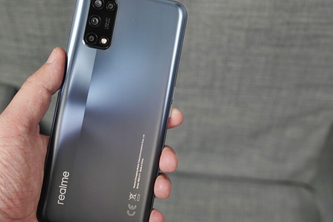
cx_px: 122
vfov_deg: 27.5
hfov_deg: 40.0
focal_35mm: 49
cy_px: 113
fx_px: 453
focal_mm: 38
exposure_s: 1/125
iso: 1000
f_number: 4.5
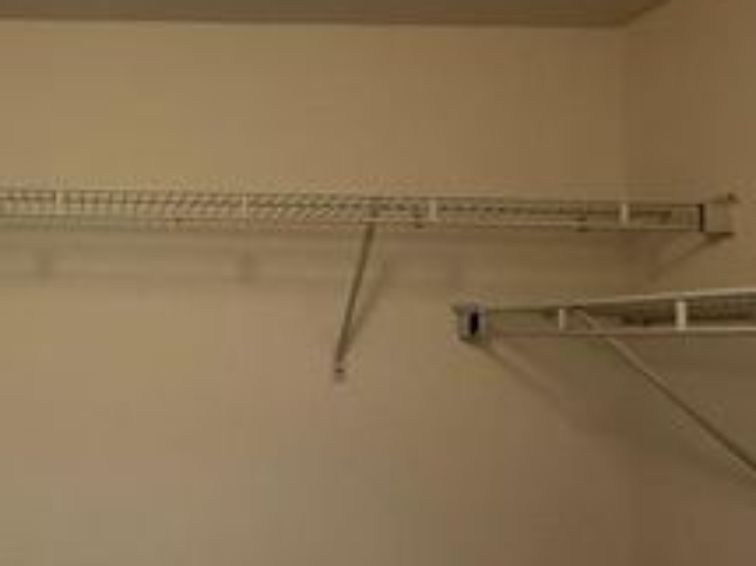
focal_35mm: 46
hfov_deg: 38.0
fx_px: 1004
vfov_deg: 31.5
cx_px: 55
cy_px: 260
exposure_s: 1/60
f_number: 2.2
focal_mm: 2.22
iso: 250
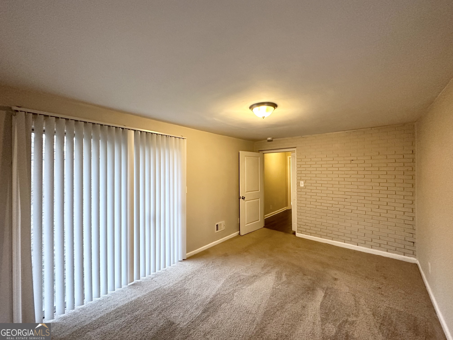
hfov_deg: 102.1
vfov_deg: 85.7
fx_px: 183
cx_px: 226
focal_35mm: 14
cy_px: 170
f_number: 2.2
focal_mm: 2.22
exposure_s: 1/60
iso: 500
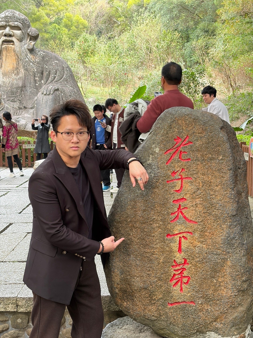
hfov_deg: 28.0
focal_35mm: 52
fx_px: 507
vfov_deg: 36.8
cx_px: 126
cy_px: 169
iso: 80
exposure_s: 1/60
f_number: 1.6
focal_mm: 5.96
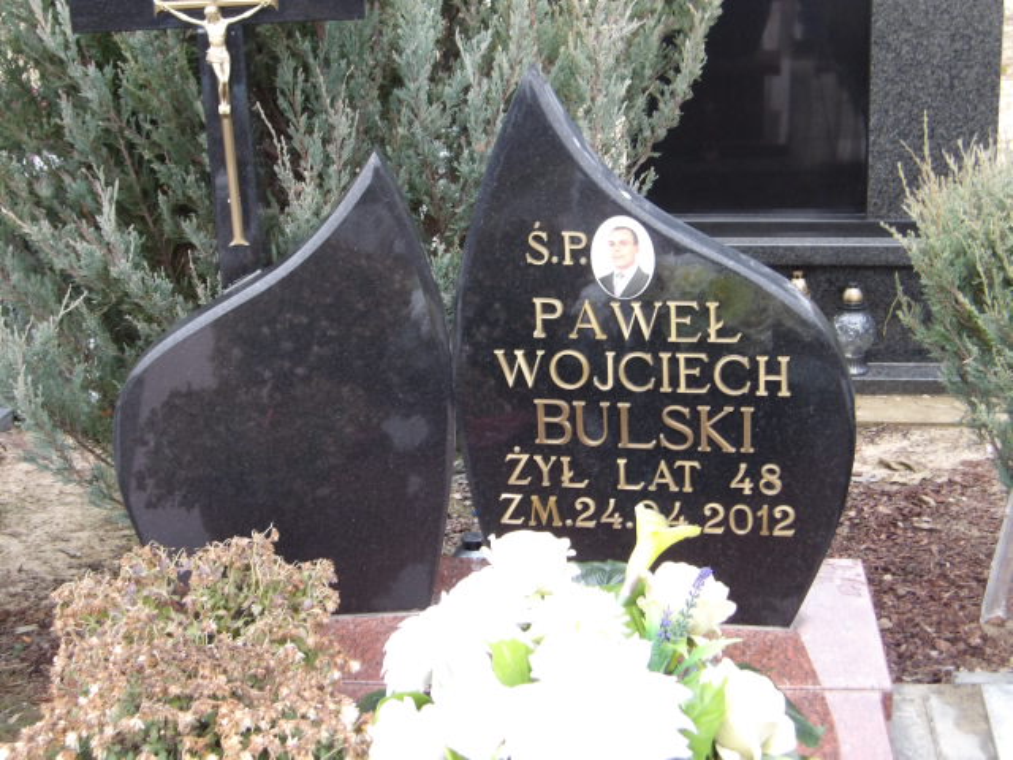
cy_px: 380
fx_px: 1551
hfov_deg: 36.2
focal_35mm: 53
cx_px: 506
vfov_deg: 27.5
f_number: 4.2
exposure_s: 1/60
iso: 276
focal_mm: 9.4
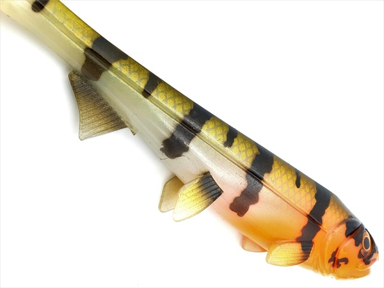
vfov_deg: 53.1
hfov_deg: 67.3
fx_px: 288
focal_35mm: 26
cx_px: 192
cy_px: 144
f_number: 2.4
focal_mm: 4.3
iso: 50
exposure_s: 1/100
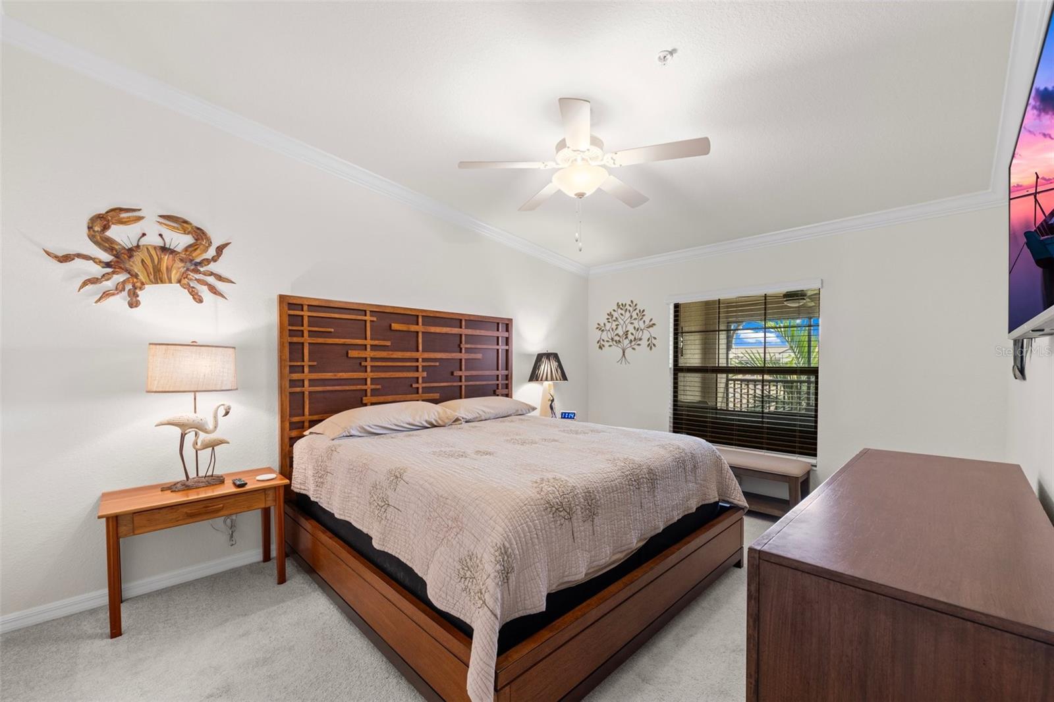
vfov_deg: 81.2
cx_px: 527
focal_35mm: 14
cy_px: 351
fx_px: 410
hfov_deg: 104.3
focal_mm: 14
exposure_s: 1/2.5
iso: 800
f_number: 8
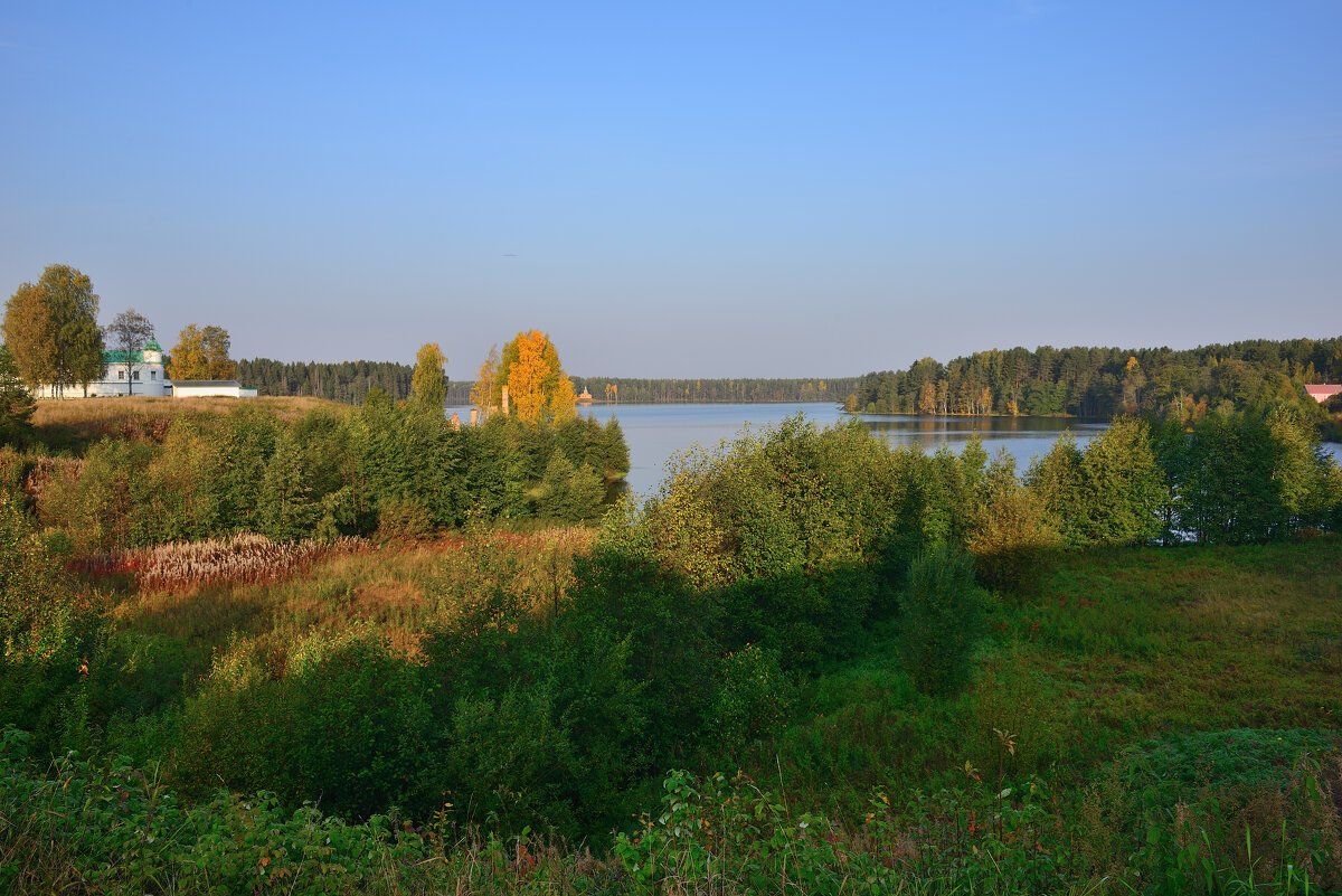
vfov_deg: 46.4
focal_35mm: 28
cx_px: 671
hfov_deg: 65.5
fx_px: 1044
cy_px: 448
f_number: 11
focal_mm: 28
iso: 100
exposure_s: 1/40
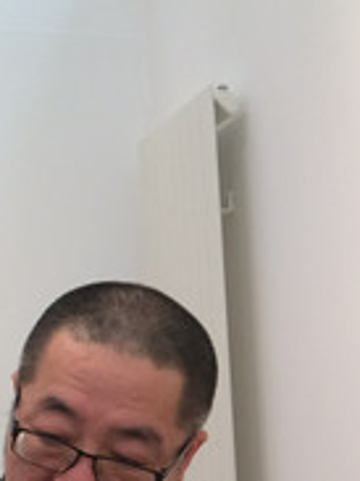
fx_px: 1319
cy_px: 460
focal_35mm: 95
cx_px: 399
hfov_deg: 15.1
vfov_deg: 20.1
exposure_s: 1/30
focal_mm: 4.15
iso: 80
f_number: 2.2
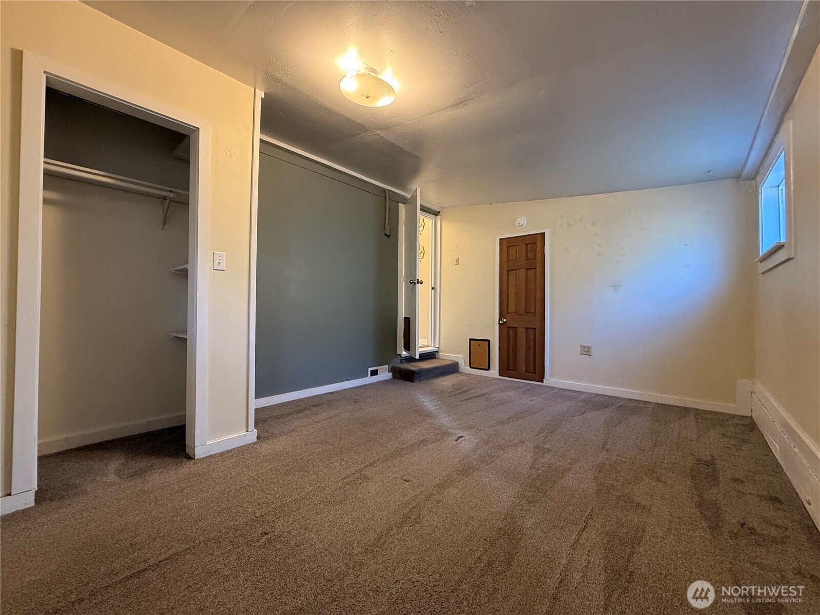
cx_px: 410
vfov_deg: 85.7
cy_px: 308
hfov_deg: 102.1
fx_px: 332
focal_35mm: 14
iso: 400
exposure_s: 1/60
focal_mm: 2.22
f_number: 2.2
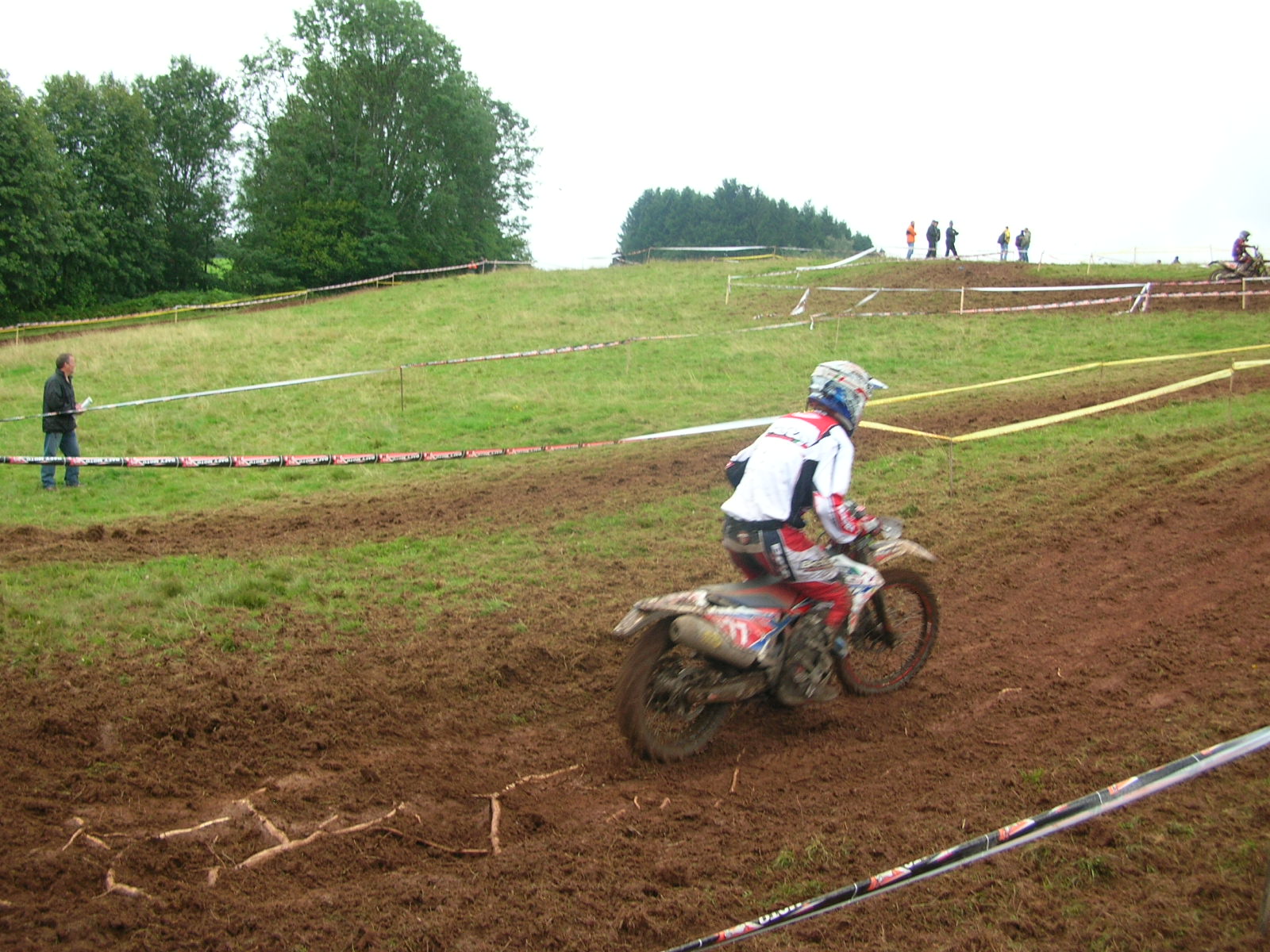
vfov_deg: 40.7
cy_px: 476
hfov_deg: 52.6
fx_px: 1284
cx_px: 635
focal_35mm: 35
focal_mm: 5.8
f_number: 2.8
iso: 50
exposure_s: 1/197
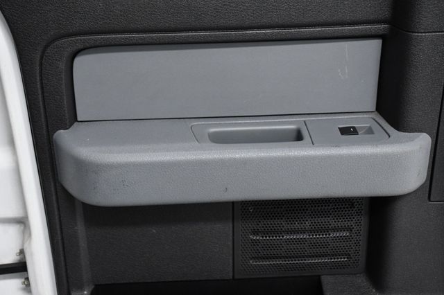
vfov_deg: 22.6
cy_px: 148
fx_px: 740
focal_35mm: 60
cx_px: 222
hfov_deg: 33.4
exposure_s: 1/160
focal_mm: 40
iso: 2500
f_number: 6.3
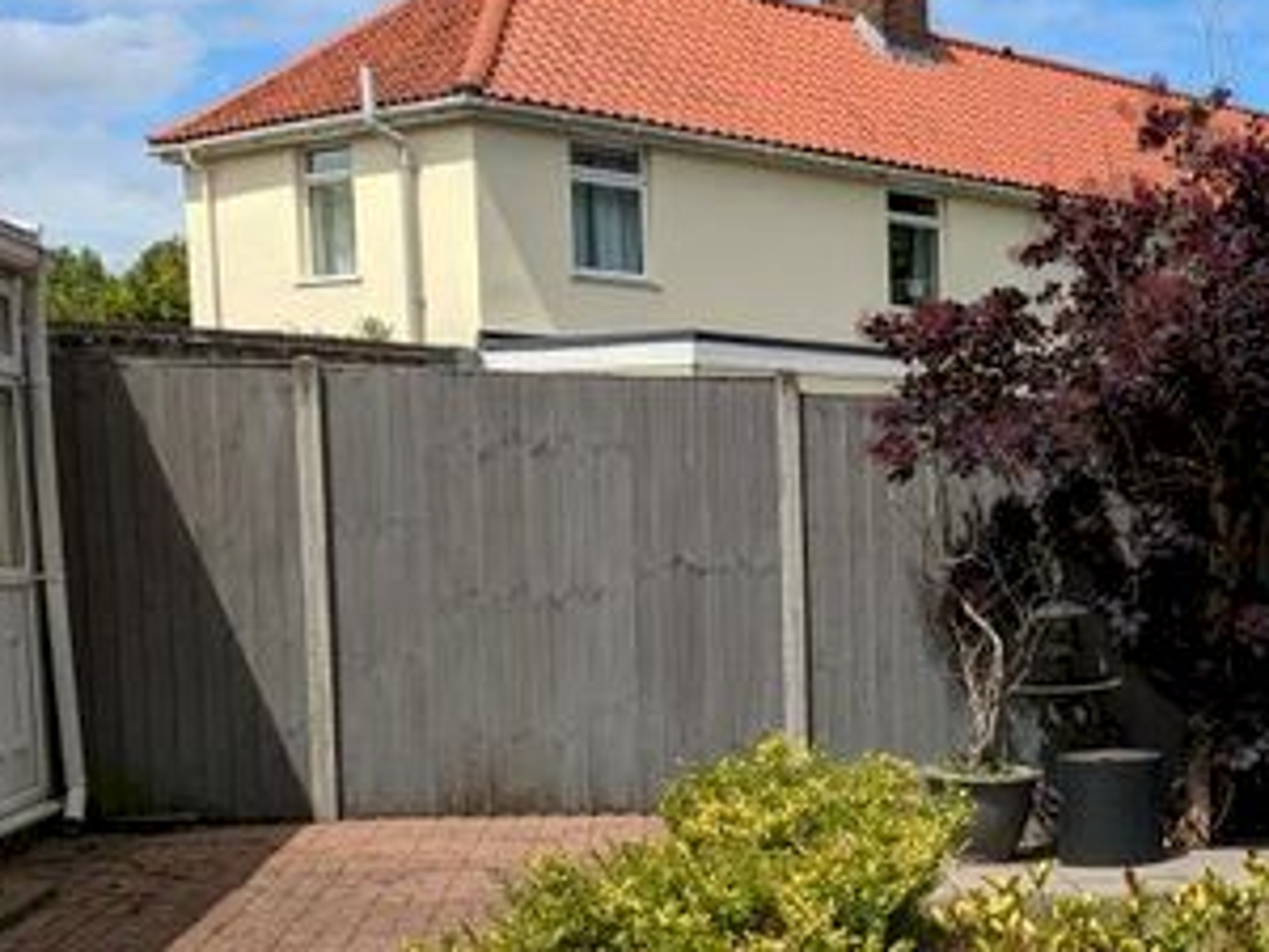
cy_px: 844
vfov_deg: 22.7
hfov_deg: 28.9
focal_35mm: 63
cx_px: 1248
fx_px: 2310
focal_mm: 4.38
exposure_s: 1/3906
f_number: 1.73
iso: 62
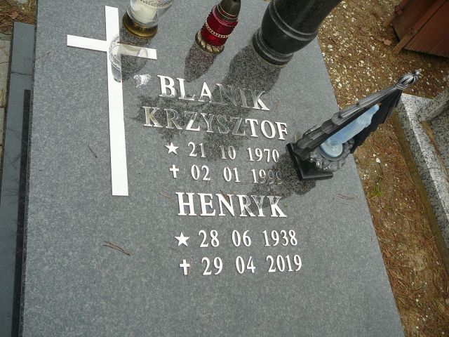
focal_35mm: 35
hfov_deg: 52.6
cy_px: 168
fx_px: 454
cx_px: 224
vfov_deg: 40.7
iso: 80
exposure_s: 1/320
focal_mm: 5.2
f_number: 2.8
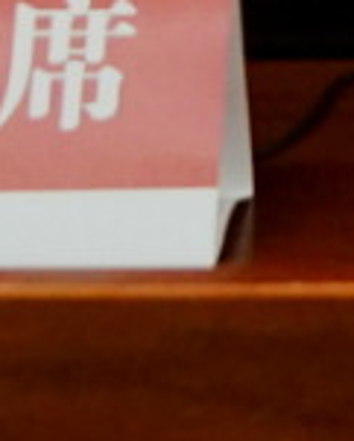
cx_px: 1167
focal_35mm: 239
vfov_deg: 7.4
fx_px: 3127
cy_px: -748
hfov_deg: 5.9
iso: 5000
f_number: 4.5
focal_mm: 24
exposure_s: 1/60
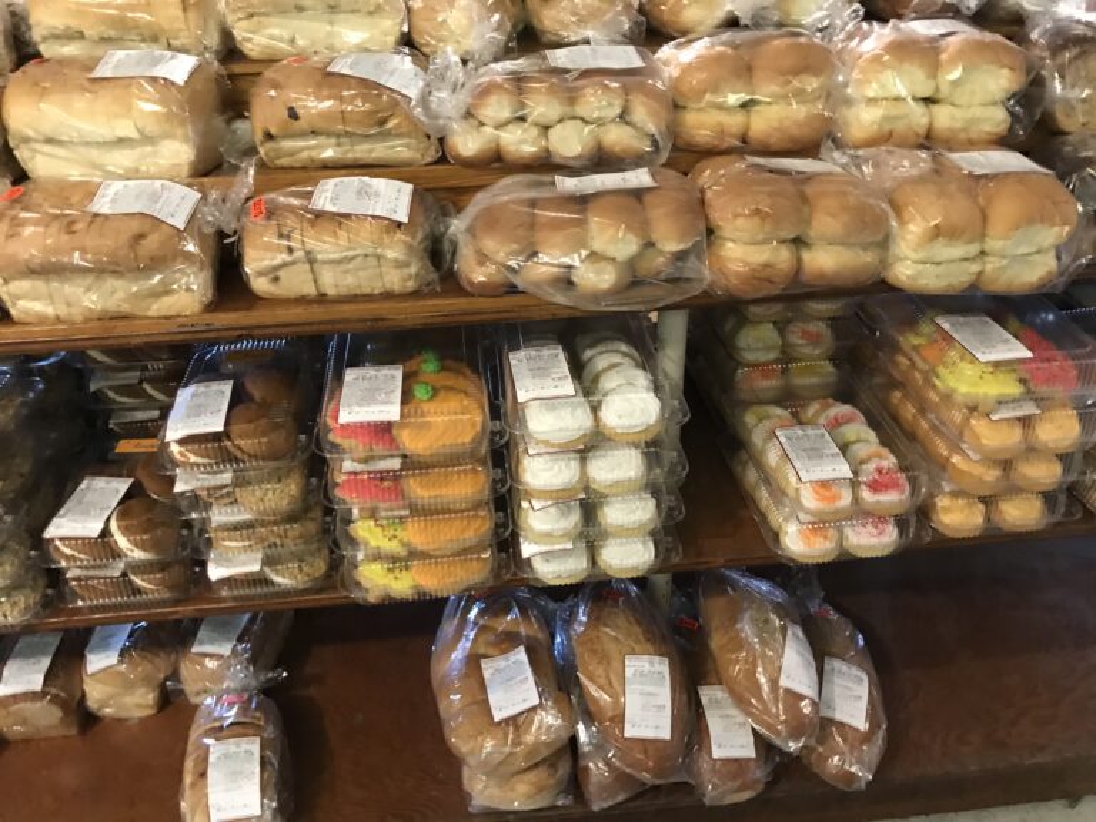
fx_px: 887
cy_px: 411
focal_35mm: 28
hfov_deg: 63.4
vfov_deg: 49.7
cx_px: 548
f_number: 1.8
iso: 100
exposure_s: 1/15
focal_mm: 3.99
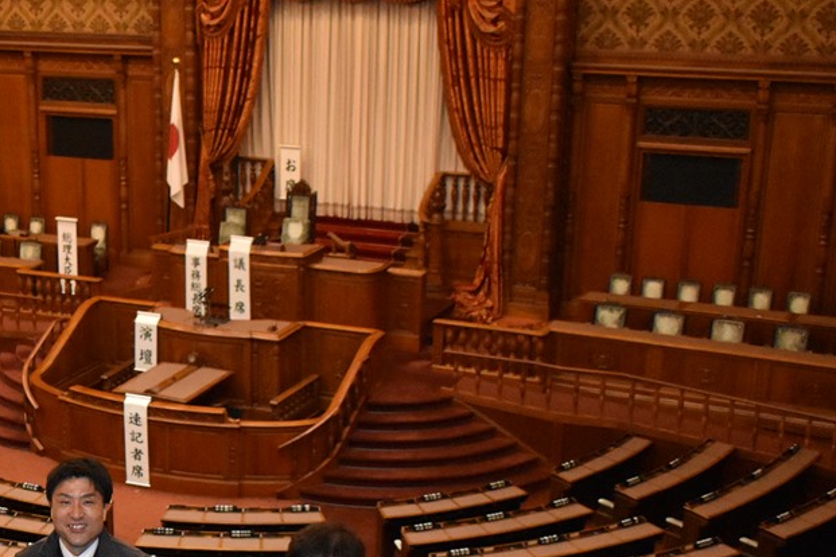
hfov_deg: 31.5
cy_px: 455
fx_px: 1436
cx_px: 148
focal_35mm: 62
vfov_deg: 21.7
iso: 5600
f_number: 4
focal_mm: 25
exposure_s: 1/60
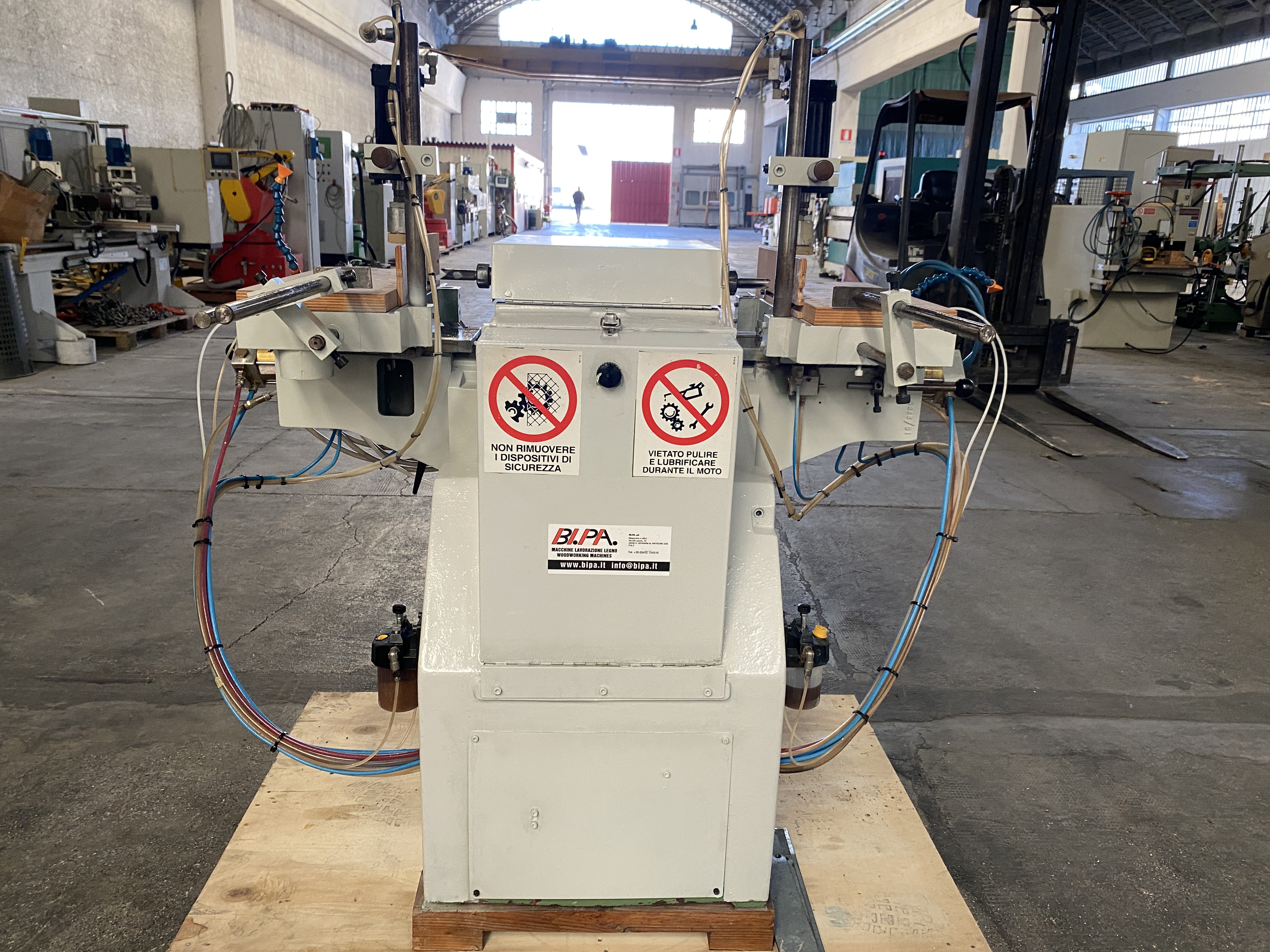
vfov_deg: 53.1
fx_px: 954
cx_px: 635
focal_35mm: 26
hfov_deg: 67.3
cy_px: 476
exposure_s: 1/75
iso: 125
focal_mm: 4.25
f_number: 1.8
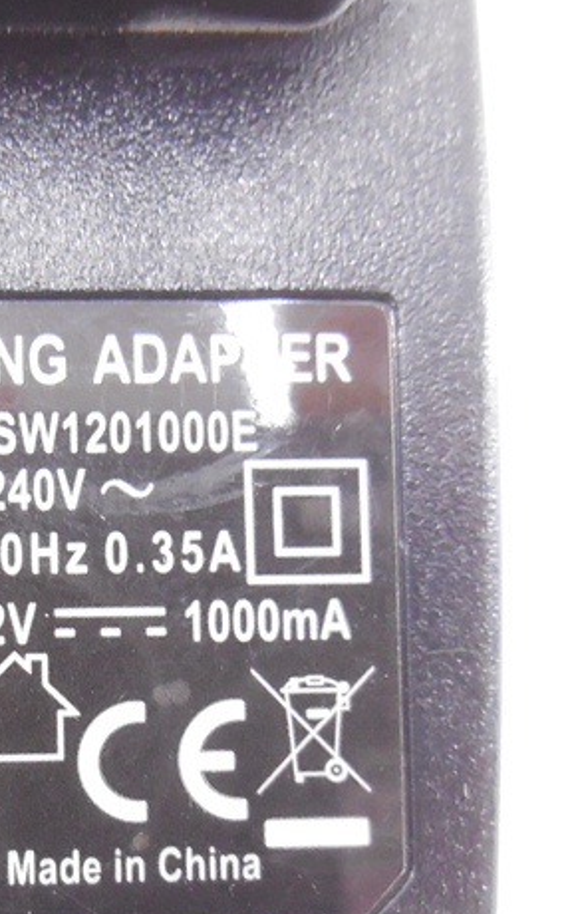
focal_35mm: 59
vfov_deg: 34.0
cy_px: 652
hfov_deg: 21.5
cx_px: 52
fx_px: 1468
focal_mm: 4.5
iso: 280
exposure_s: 1/30
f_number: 3.1
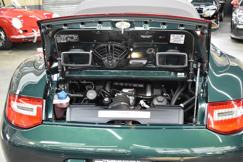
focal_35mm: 46
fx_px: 314
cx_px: 122
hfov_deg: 42.3
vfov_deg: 28.9
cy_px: 81
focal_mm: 31
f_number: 4.2
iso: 3200
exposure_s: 1/50
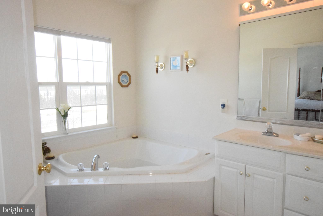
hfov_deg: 70.4
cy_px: 108
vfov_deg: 50.4
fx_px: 229
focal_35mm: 26
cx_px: 162
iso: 10000
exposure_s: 1/200
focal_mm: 17
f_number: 22
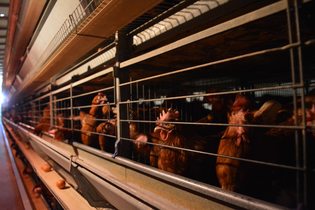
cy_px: 105
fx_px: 236
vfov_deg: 47.9
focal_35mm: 27
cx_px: 158
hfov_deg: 67.4
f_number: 3.5
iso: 3200
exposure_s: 1/3
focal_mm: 18
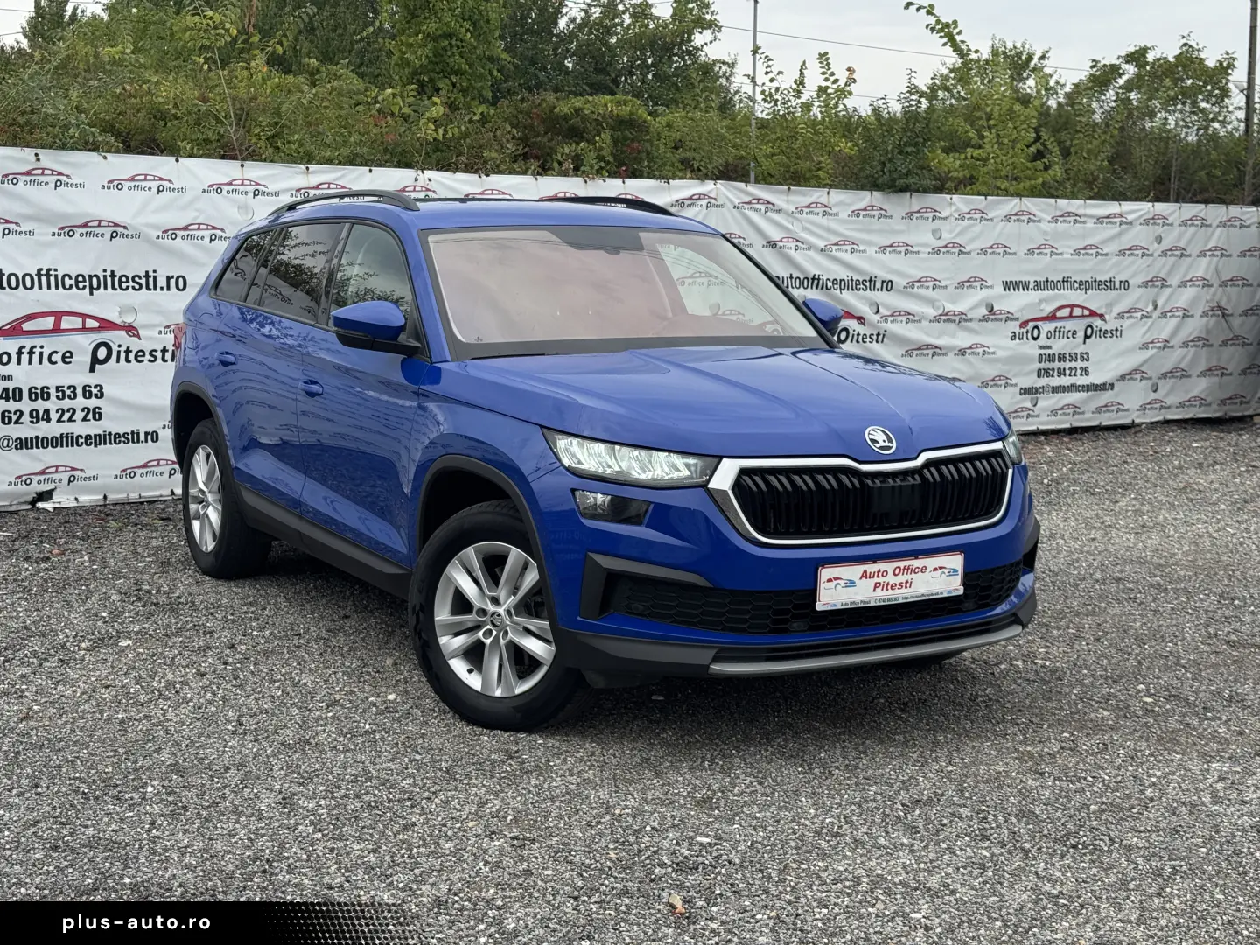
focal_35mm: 48
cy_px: 472
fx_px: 1747
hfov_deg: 39.7
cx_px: 630
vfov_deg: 30.3
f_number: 1.78
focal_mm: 6.76
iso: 64
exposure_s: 1/1724
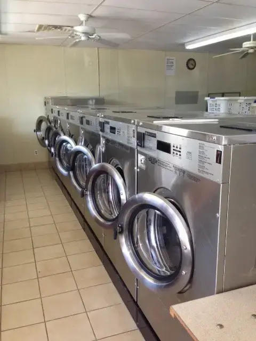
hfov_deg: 42.9
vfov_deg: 55.4
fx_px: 325
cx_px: 128
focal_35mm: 33
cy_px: 170
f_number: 2.4
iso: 100
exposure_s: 1/120
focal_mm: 4.13
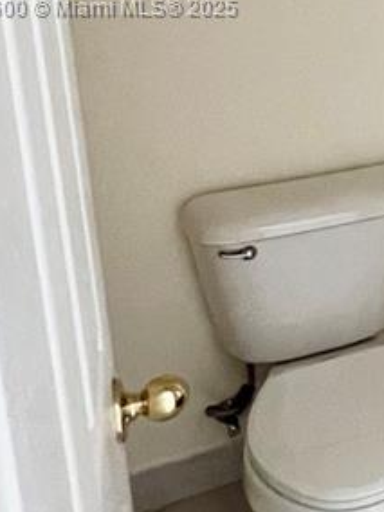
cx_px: 718
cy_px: 9
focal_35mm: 55
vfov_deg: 32.4
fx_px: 813
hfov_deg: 19.1
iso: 400
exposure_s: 1/60
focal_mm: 1.57
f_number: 1.8
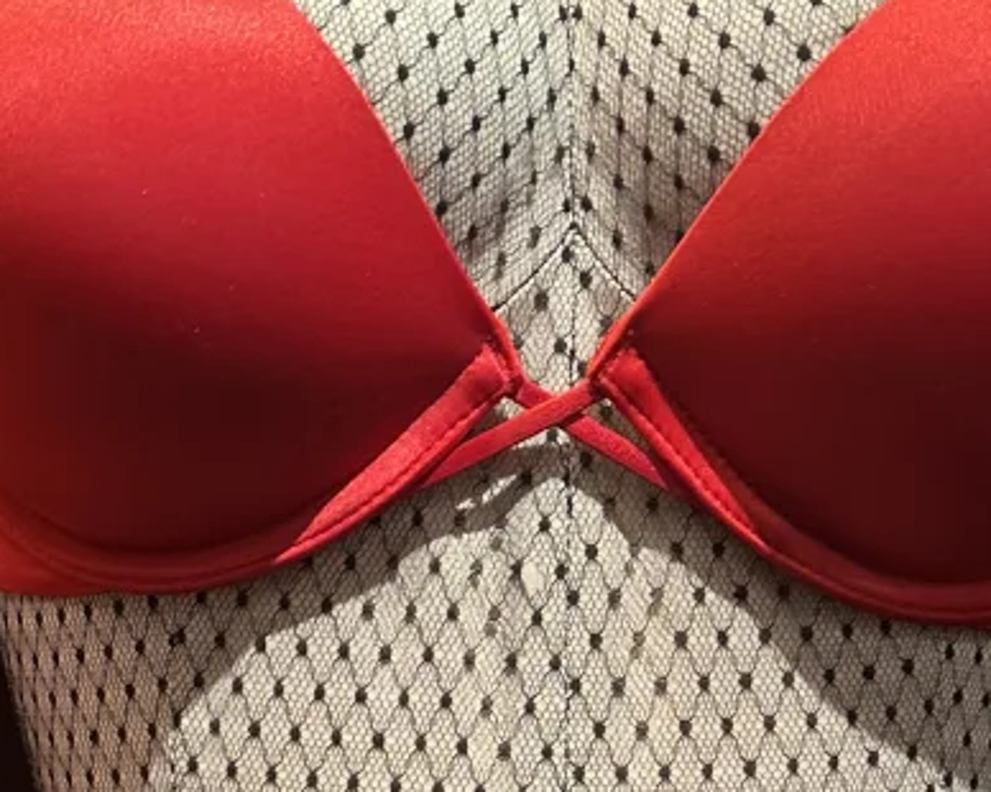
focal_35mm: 87
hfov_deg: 22.0
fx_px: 2550
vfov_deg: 17.3
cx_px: 455
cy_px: 749
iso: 125
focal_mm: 6.86
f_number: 1.78
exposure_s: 1/50
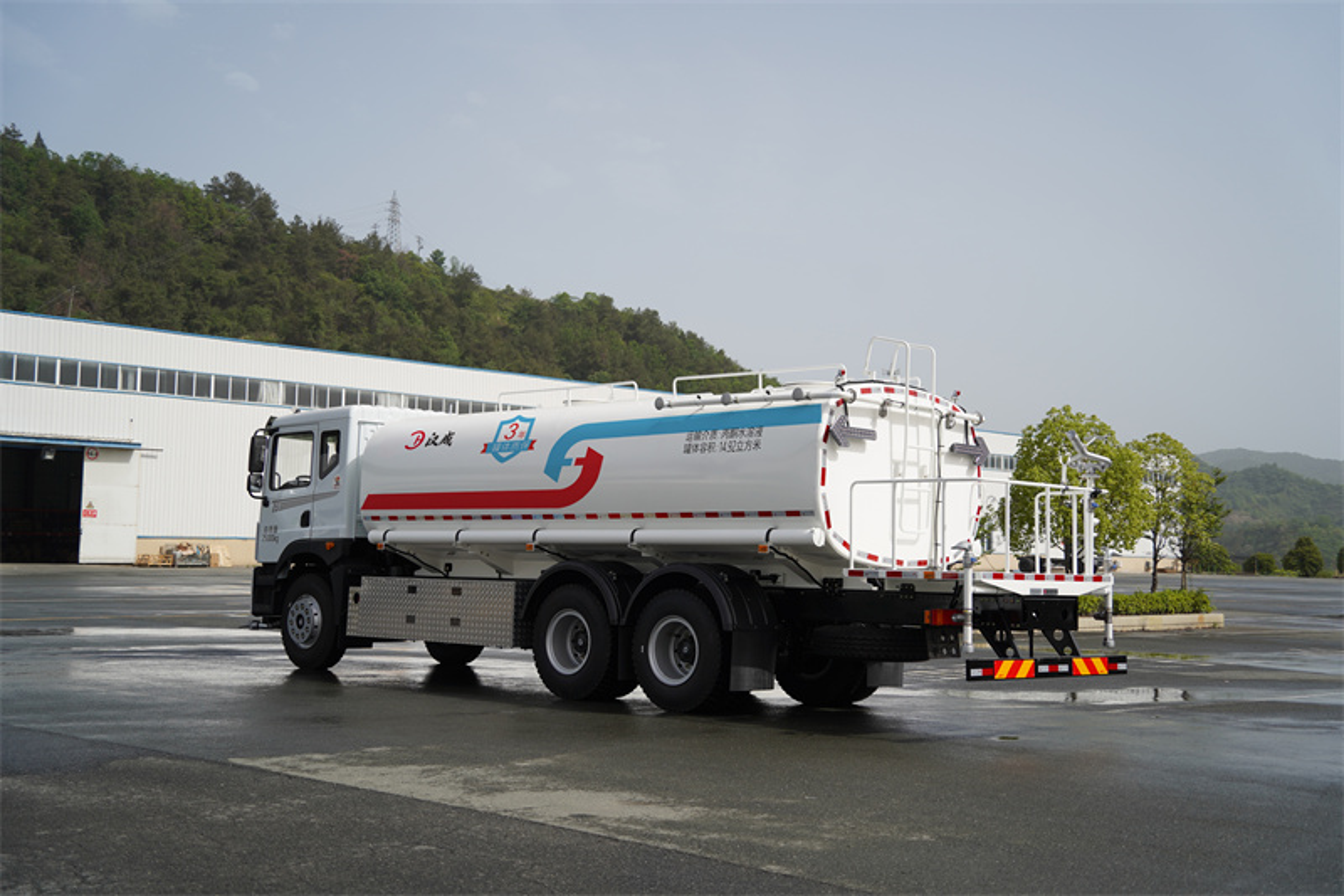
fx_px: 1306
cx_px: 672
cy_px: 448
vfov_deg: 37.8
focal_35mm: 35
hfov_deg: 54.4
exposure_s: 1/800
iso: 125
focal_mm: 35
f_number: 3.2
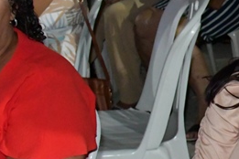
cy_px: 86
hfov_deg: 13.2
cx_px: 424
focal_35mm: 141
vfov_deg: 9.7
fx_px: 936
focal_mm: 24
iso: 6400
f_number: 8
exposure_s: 1/60
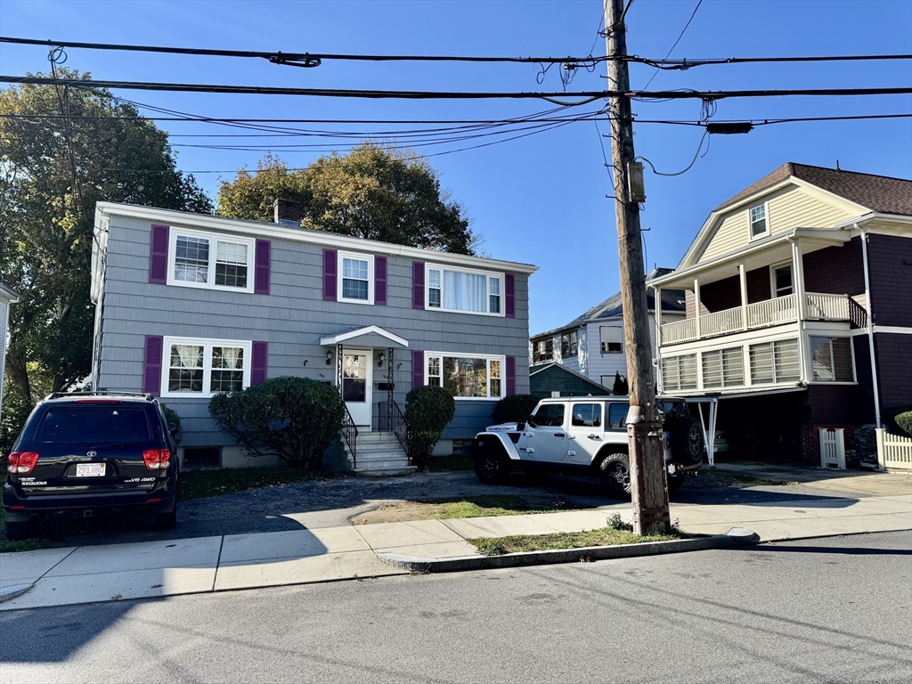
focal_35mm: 24
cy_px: 342
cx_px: 456
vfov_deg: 56.8
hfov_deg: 71.6
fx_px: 632
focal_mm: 6.76
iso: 80
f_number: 1.78
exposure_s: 1/3096
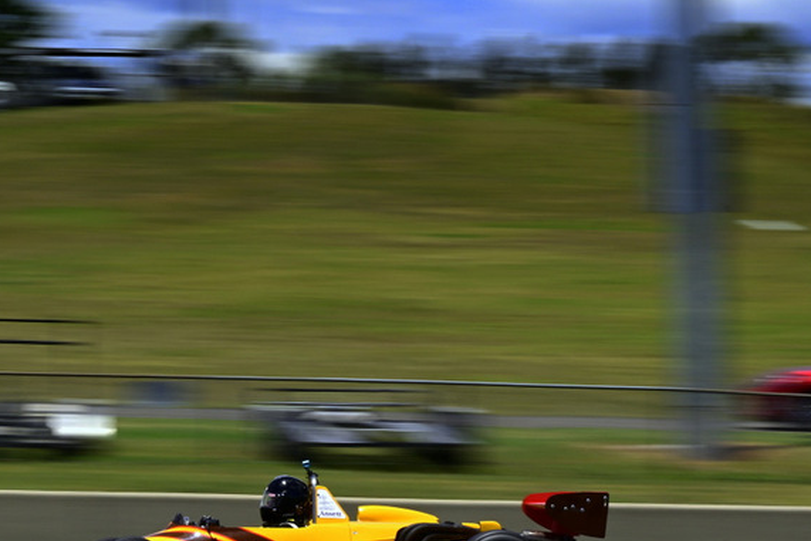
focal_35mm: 168
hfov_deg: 12.2
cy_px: 310
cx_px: 280
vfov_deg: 8.2
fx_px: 3785
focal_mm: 80
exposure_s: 1/80
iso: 100
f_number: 22
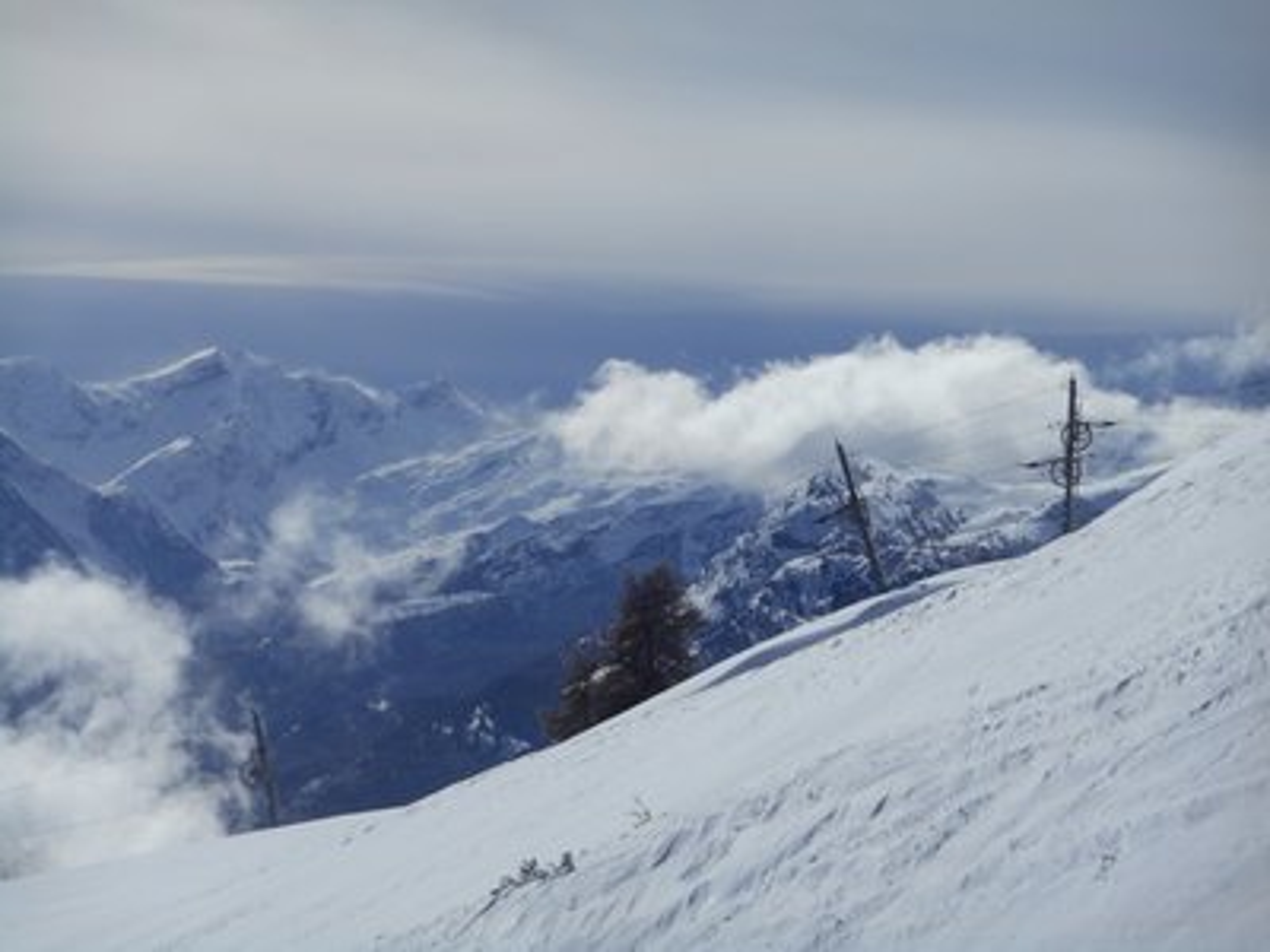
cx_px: 635
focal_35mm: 134
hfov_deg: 14.7
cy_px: 476
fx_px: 4916
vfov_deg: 11.1
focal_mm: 23.9
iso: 80
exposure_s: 1/200
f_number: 17.3
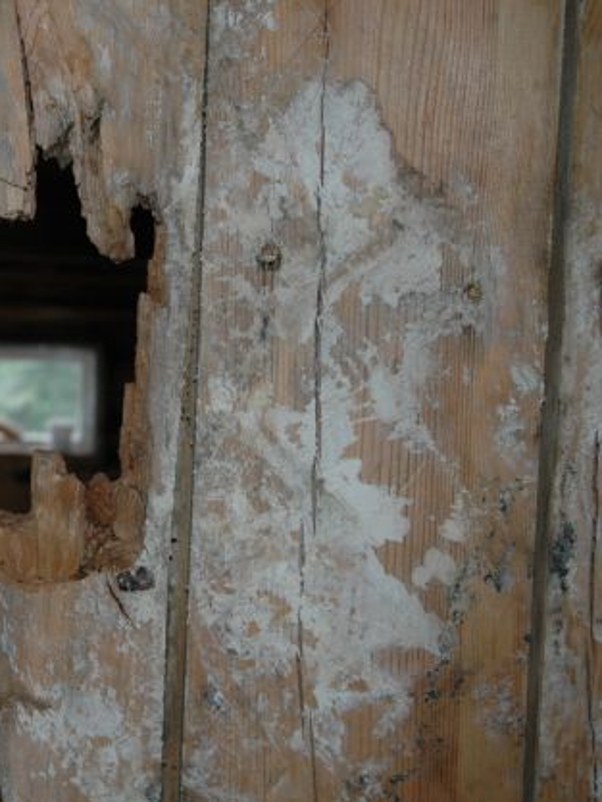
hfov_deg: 23.4
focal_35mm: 60
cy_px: 408
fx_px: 1384
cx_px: -8
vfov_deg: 32.3
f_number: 3.8
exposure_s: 1/60
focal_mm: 27
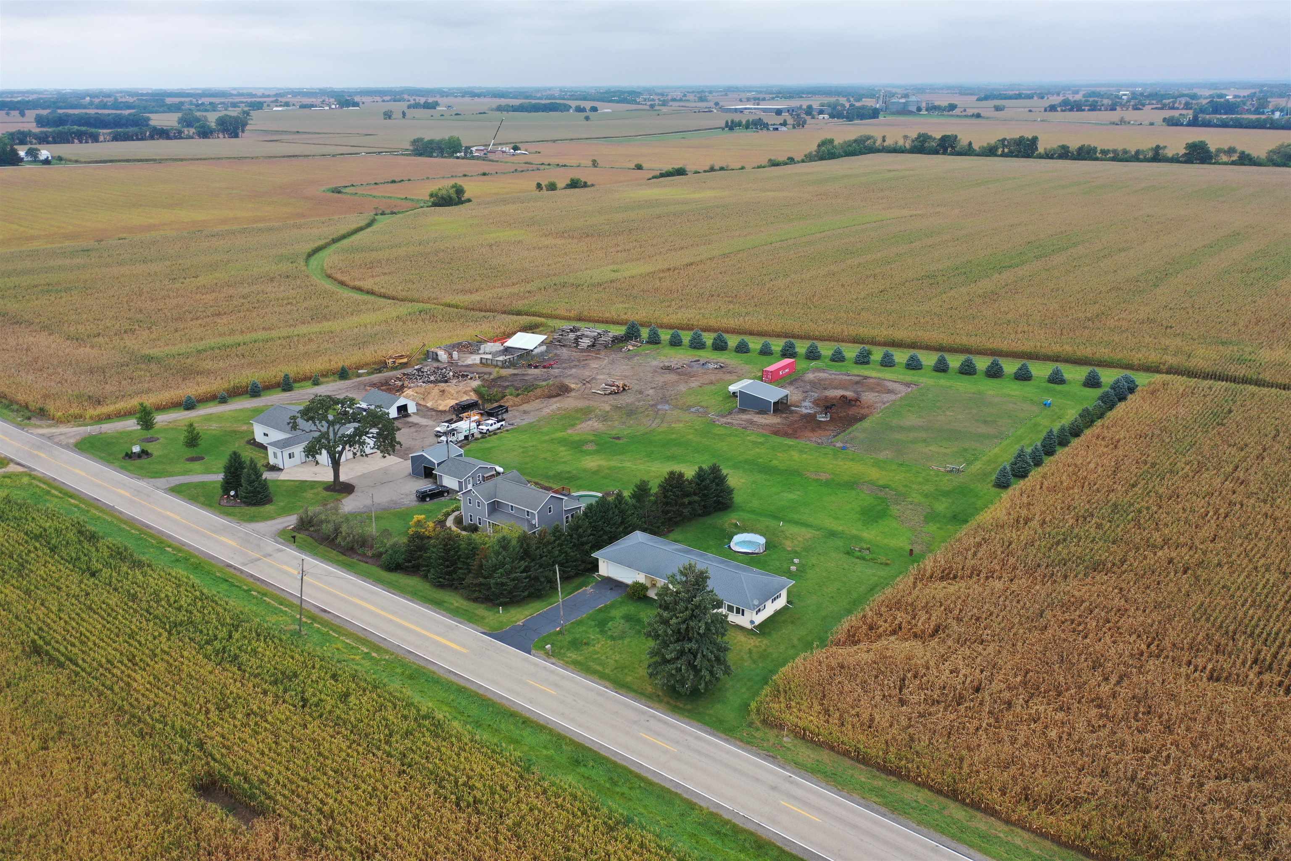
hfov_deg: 65.5
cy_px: 430
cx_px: 646
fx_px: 1004
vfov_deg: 46.4
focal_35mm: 28
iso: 100
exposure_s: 1/640
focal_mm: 10.26
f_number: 2.8
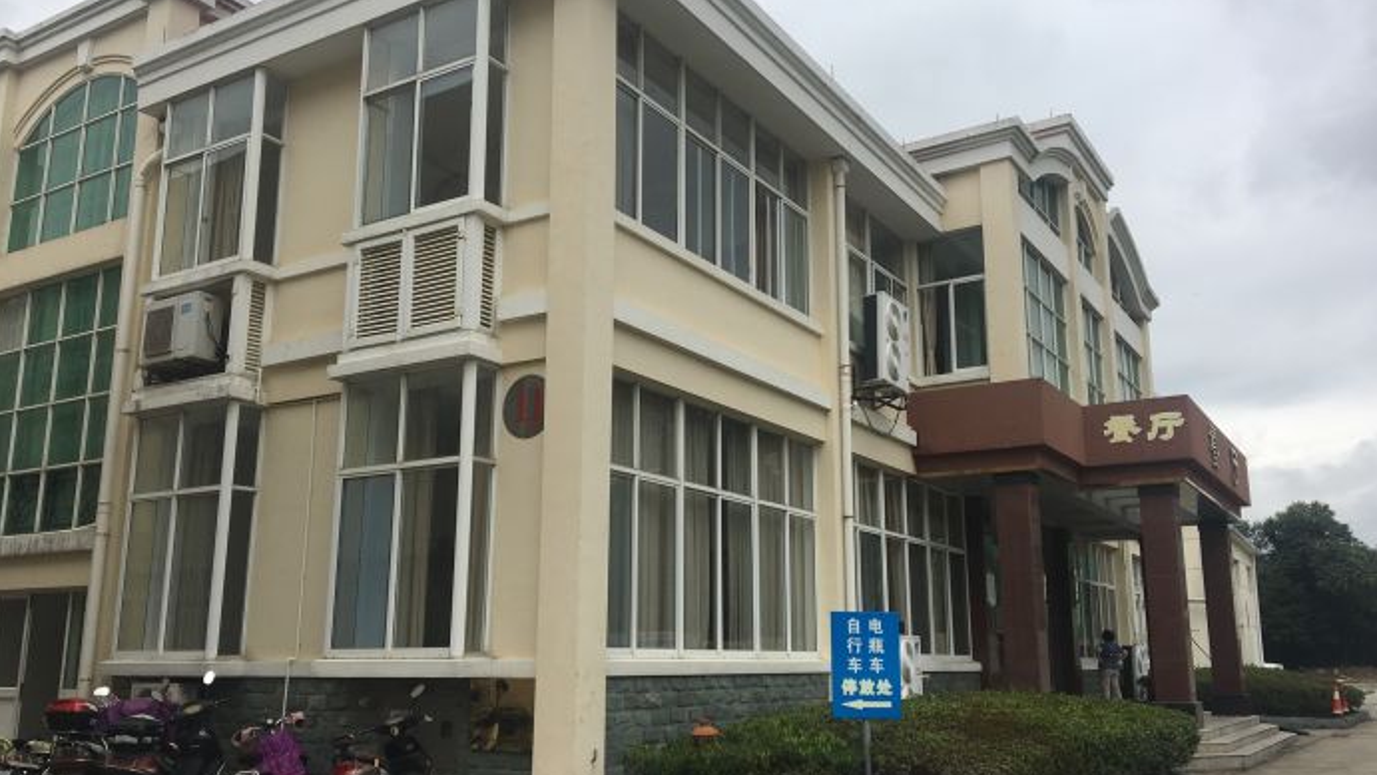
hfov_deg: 61.0
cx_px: 689
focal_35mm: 32
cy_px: 417
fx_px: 1169
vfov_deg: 36.7
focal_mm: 4.15
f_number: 2.2
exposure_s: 1/2481
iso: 25
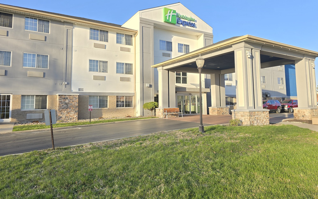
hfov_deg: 72.5
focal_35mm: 25
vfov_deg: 49.1
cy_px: 86
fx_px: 217
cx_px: 161
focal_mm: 6.3
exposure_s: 1/285
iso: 12
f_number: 1.7
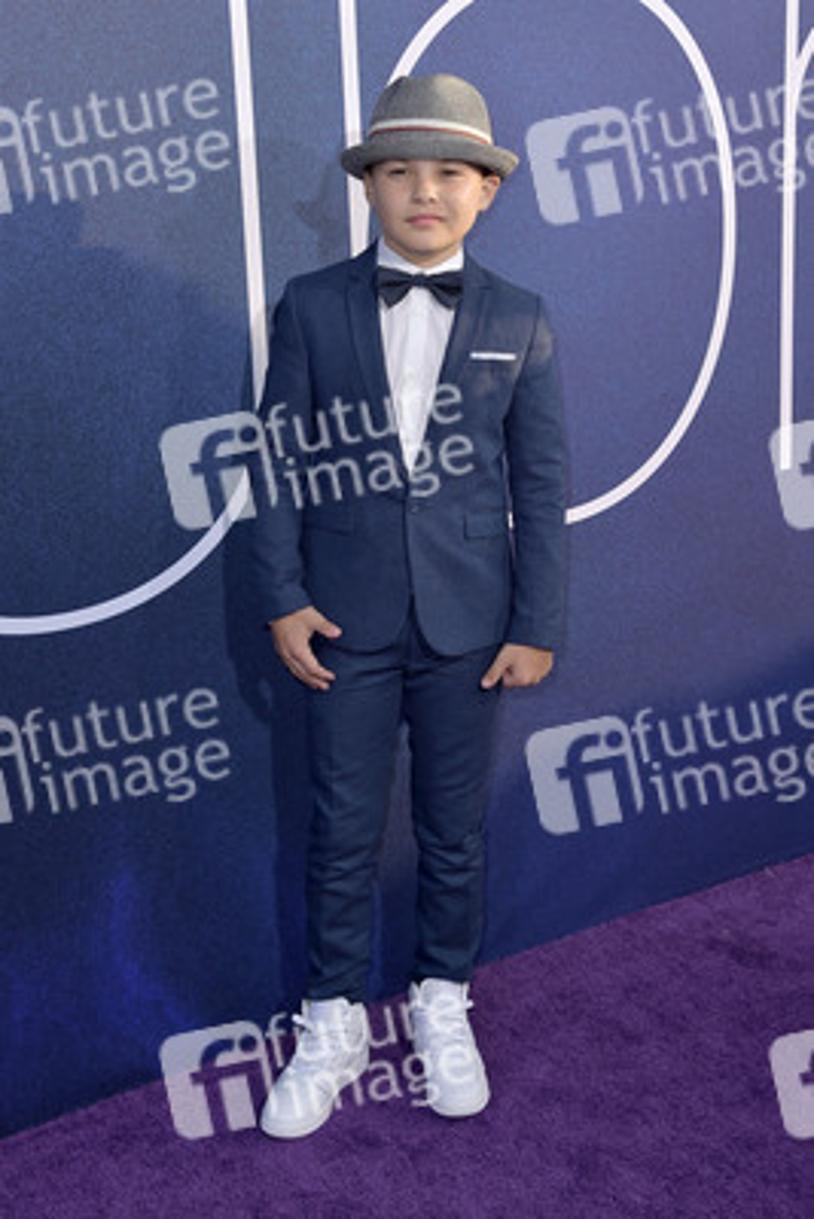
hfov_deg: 28.1
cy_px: 610
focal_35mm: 48
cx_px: 407
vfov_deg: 41.1
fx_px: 1626
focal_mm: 48
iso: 100
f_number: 7.1
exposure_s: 1/250
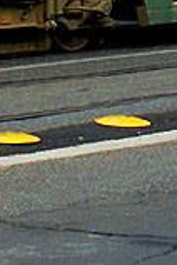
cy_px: -175
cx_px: 177
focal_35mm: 338
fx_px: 2494
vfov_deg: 6.0
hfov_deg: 4.1
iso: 200
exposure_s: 1/320
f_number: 4.5
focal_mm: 35
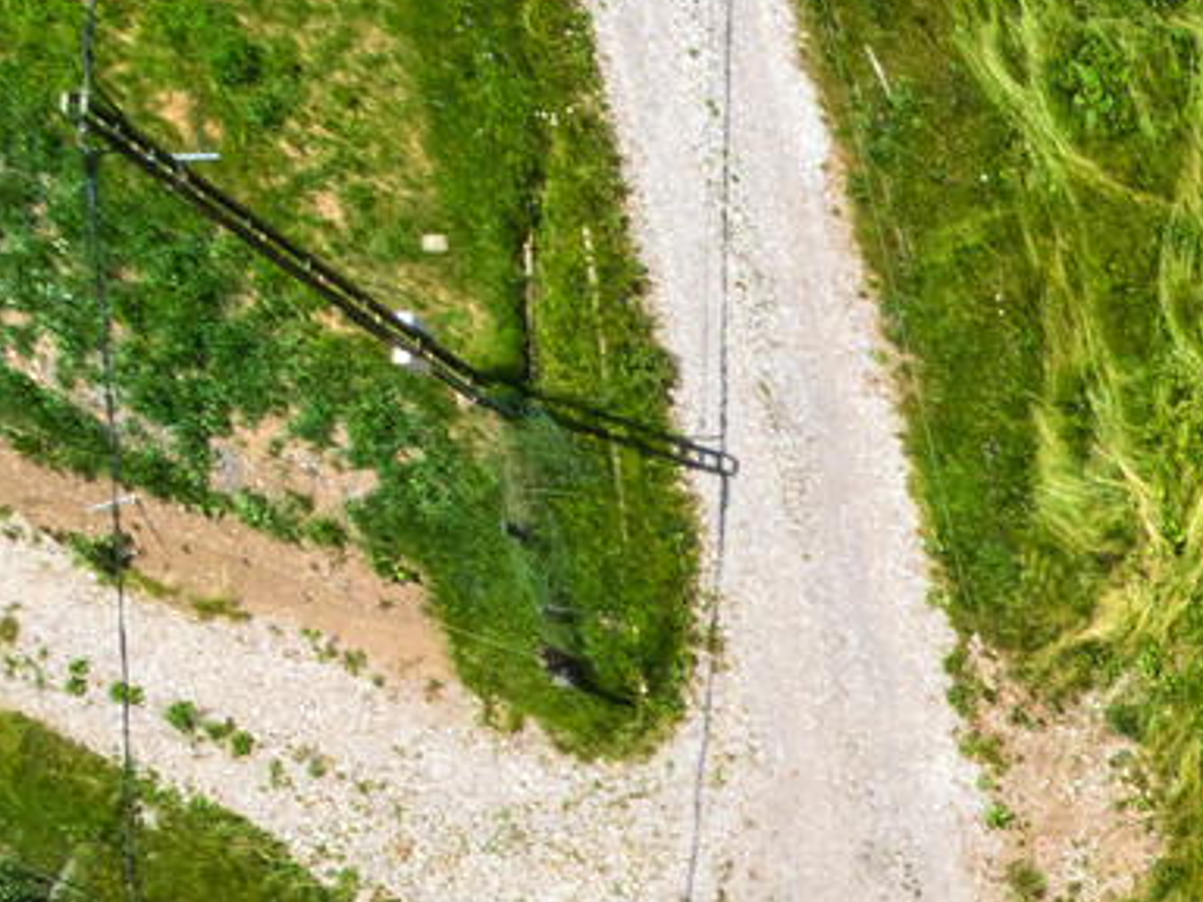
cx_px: 2453
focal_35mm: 100
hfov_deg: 15.4
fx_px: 3475
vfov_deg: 13.0
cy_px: 1757
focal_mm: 12.3
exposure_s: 1/120
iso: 100
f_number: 11
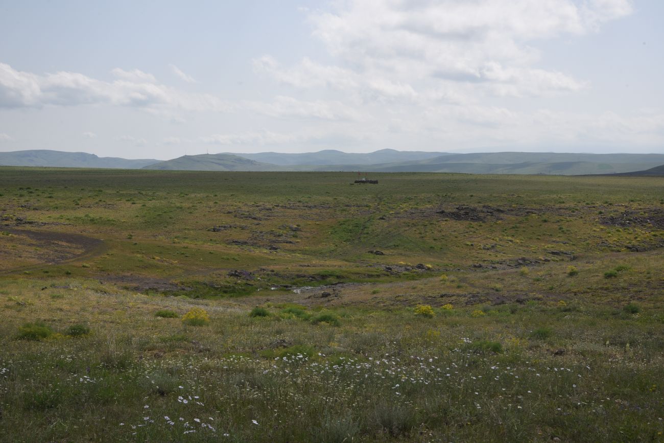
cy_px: 222
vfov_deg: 24.2
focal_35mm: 56
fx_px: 1033
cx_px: 332
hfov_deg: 35.6
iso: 100
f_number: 16
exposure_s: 1/125
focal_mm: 56
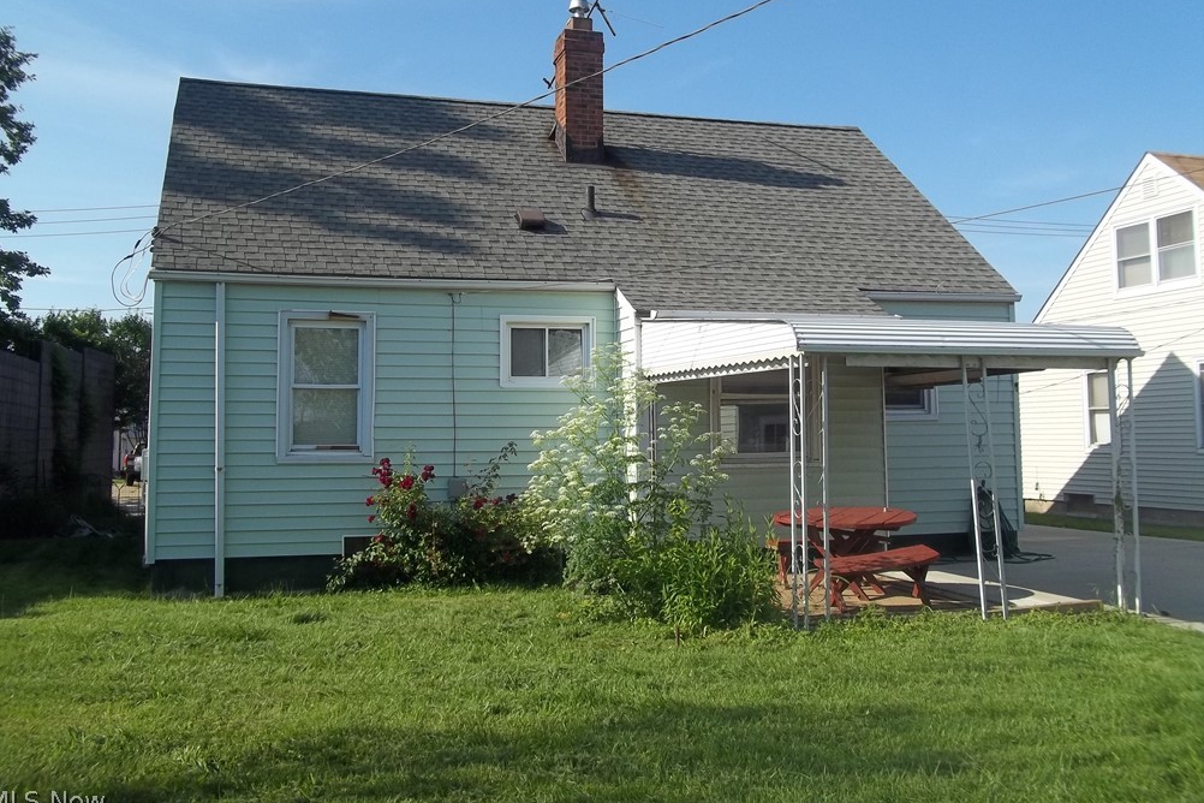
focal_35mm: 34
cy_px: 359
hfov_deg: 55.8
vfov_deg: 38.8
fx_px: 1137
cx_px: 596
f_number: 8.8
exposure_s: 1/160
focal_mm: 5.7
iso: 64
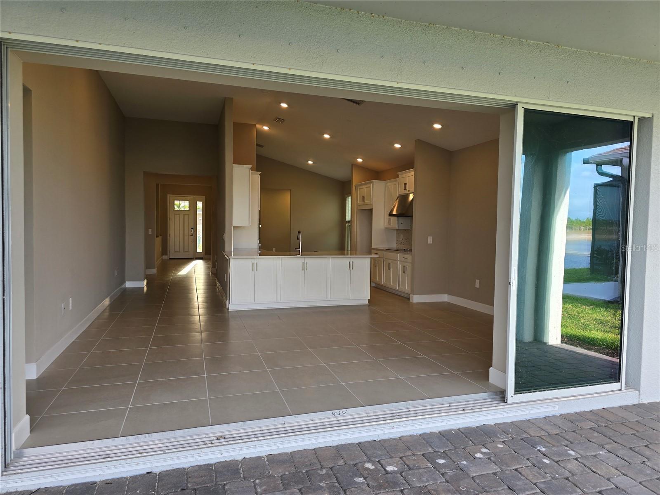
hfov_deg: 73.9
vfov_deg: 58.9
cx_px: 330
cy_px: 248
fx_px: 439
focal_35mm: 23
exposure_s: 1/120
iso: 25
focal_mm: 6.3
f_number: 1.7
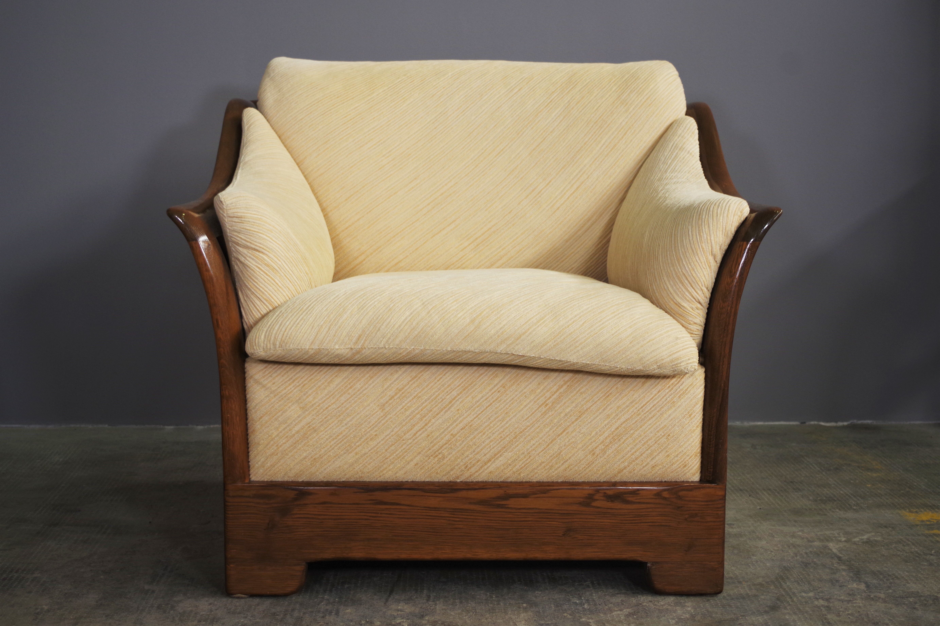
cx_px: 470
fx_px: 1279
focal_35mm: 49
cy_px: 313
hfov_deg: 40.3
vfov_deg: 27.5
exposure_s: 1/60
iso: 200
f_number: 4
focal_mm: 32.5
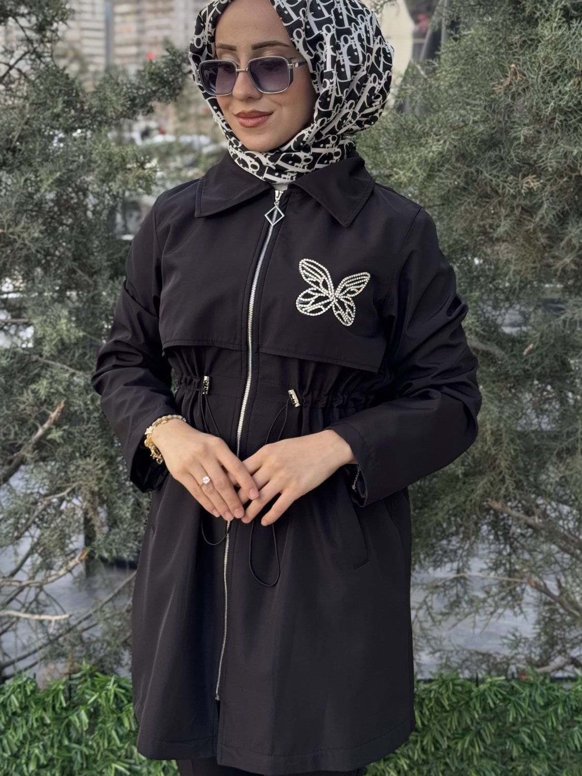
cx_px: 302
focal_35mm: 65
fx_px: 1457
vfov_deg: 29.8
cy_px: 333
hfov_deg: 22.6
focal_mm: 6.76
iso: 64
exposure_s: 1/223
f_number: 1.78
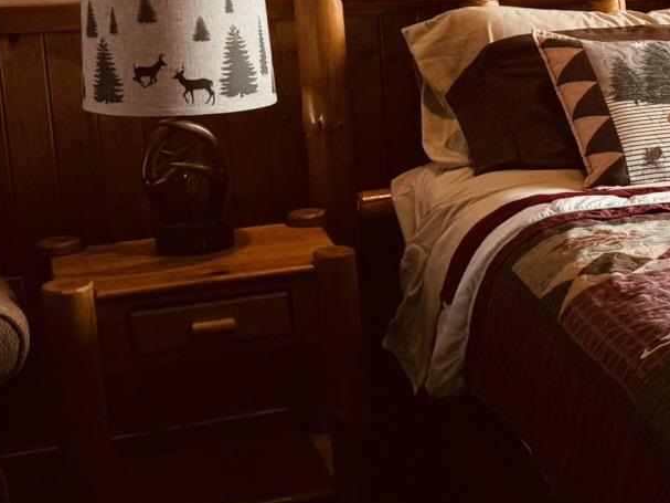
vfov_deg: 18.1
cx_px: 1086
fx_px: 1567
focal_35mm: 81
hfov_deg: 19.9
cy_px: 139
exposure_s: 1/467
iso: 80
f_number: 1.78
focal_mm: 6.76
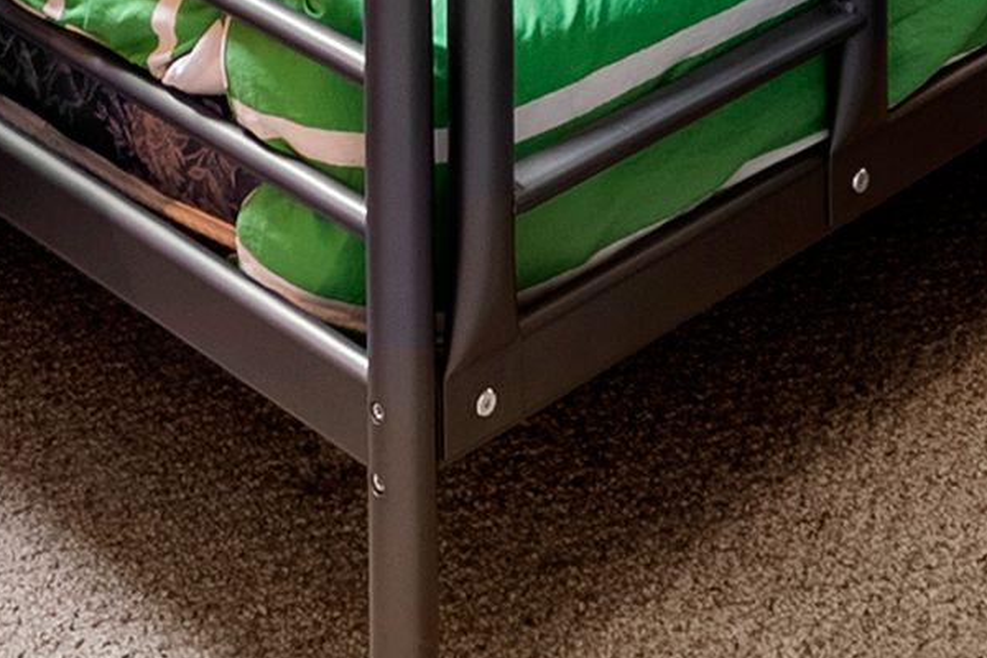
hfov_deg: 20.4
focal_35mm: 99
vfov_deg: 10.5
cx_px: 756
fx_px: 2714
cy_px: -1211
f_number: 7.1
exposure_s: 1/2.5
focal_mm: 14
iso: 200
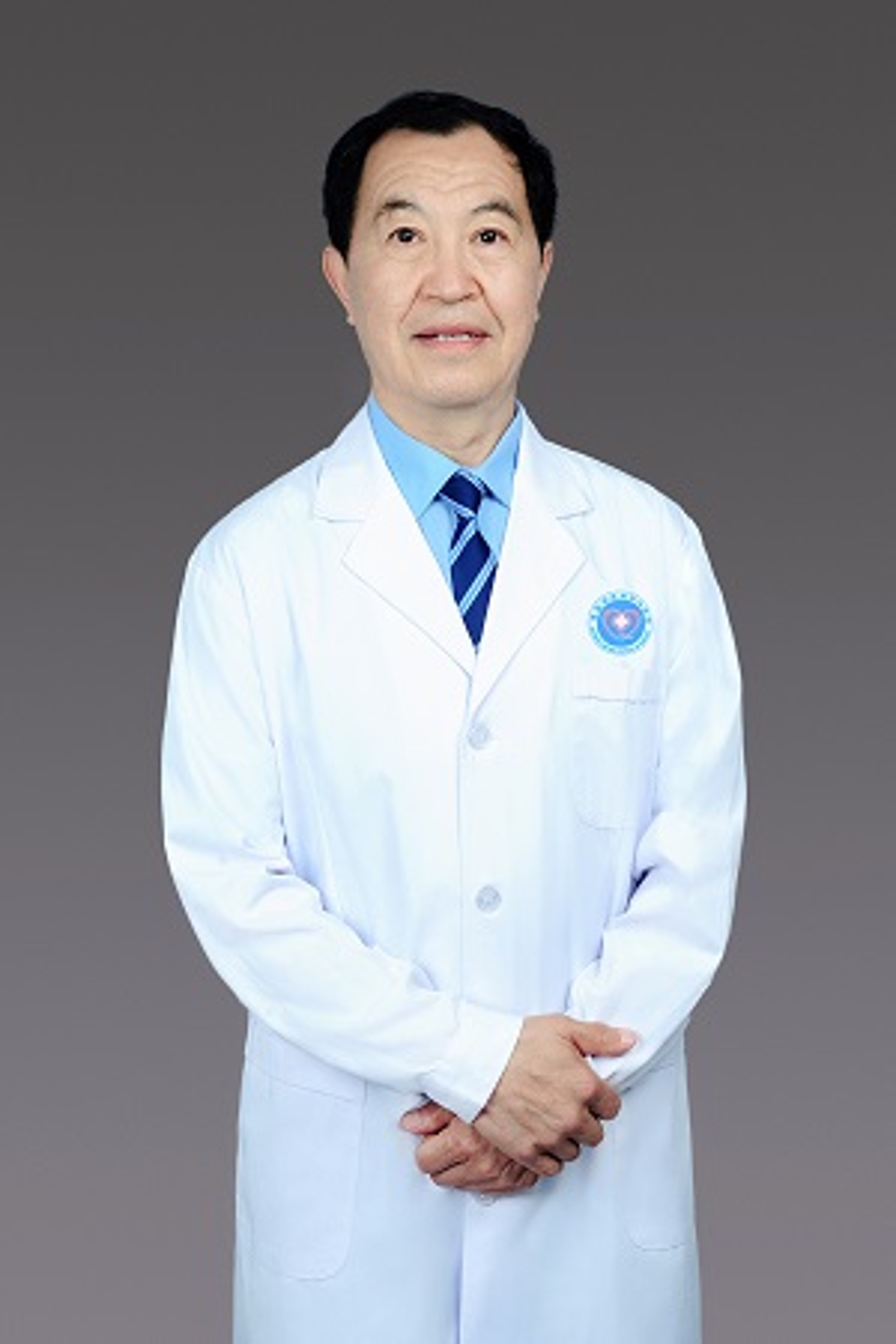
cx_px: 448
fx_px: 1867
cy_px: 672
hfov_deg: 27.0
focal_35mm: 50
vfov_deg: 39.6
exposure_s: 1/160
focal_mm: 50
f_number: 9
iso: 200
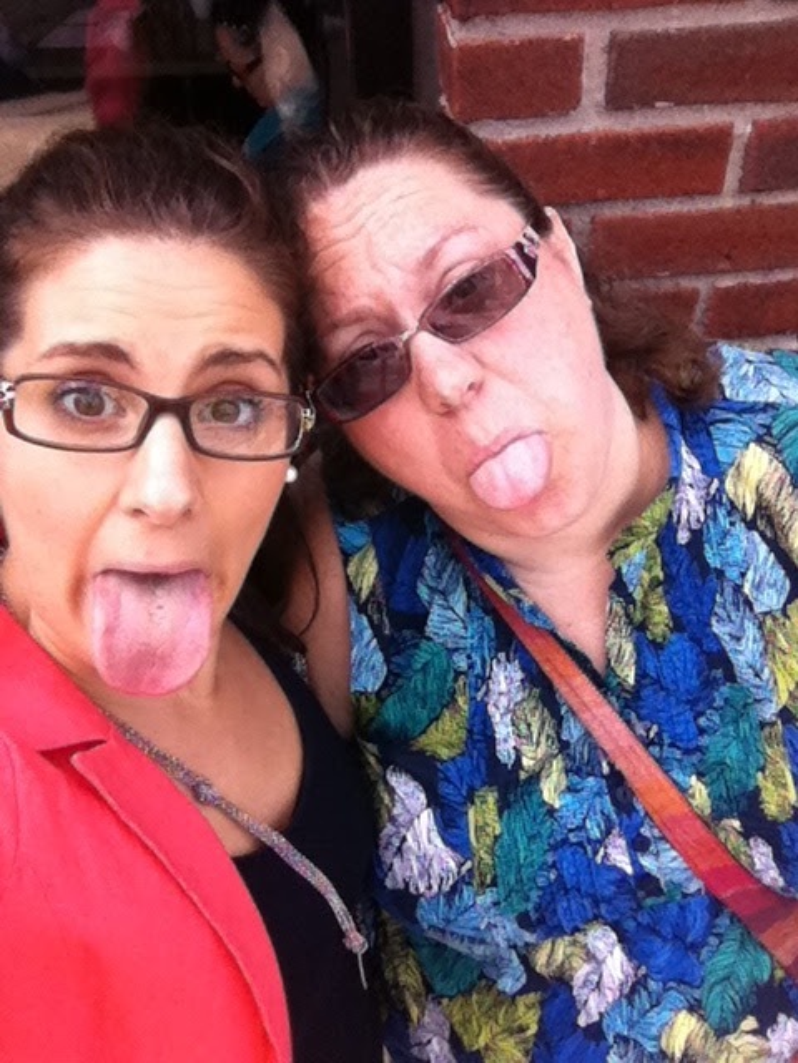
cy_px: 532
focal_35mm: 35
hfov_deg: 40.7
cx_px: 399
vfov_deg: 52.6
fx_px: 1076
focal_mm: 3.85
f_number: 2.4
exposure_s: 1/676
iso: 125
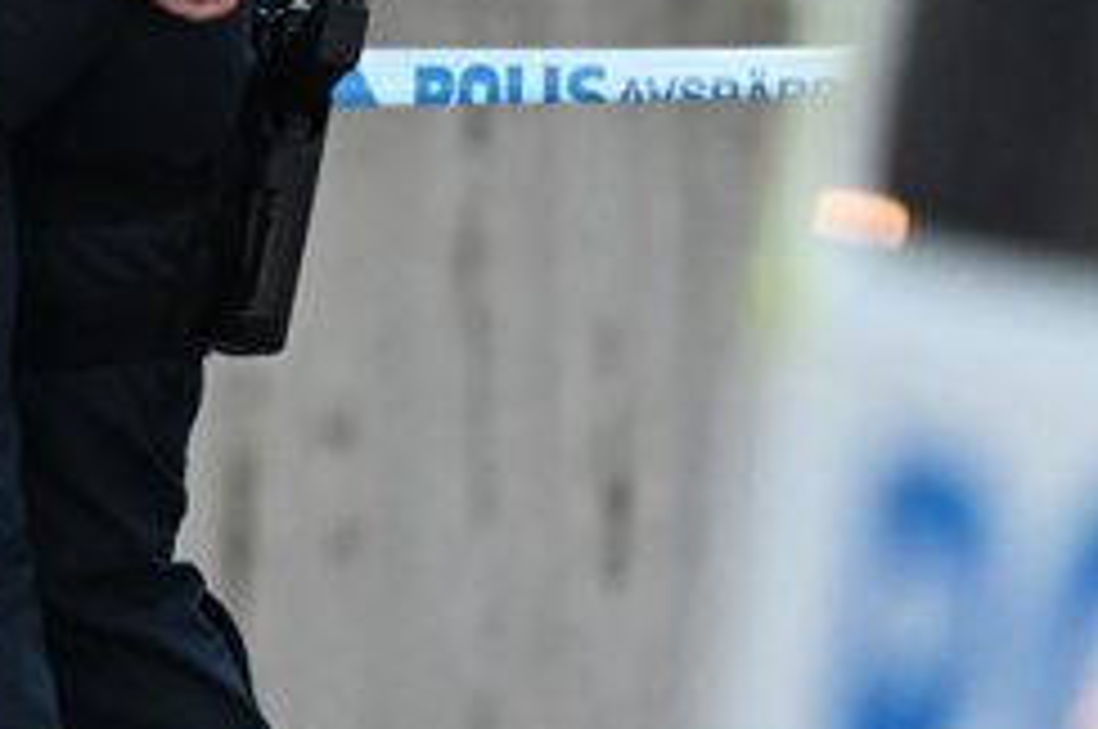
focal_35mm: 1117
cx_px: -464
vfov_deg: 1.2
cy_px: -9
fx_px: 34023
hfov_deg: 1.8
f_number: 2.8
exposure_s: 1/250
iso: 3200
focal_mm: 200
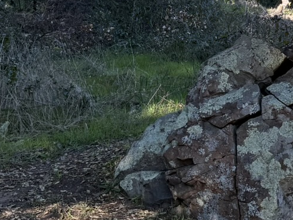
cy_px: 14
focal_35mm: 99
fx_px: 838
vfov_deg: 14.8
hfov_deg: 19.0
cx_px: 329
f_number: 1.78
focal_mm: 6.76
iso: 80
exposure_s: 1/840
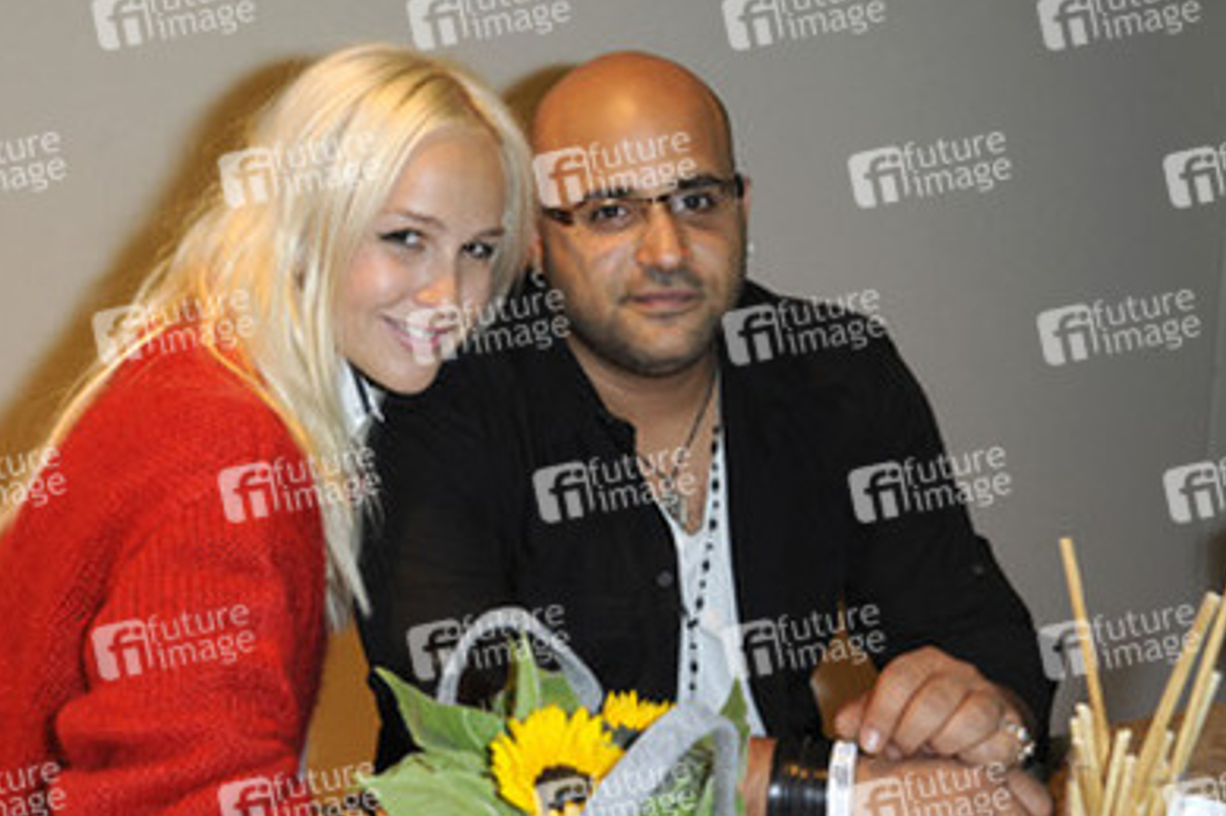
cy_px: 406
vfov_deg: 23.4
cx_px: 531
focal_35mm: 58
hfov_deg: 34.4
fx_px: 1974
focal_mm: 50
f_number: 5.6
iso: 1600
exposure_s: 1/40
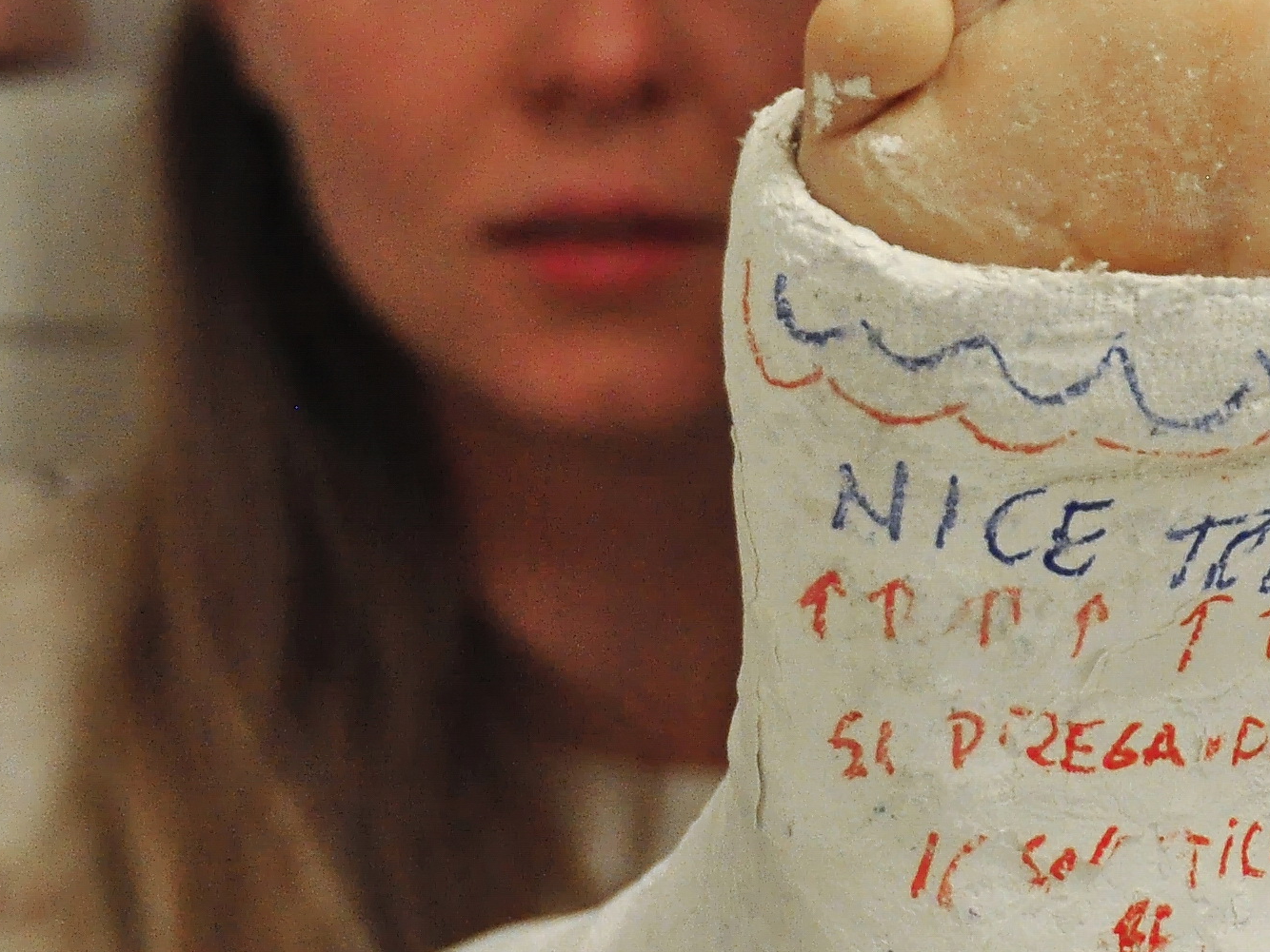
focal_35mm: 287
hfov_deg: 6.9
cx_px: 810
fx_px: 10531
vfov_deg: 5.2
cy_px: 420
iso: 1250
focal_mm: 62
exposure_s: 1/40
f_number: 4.8
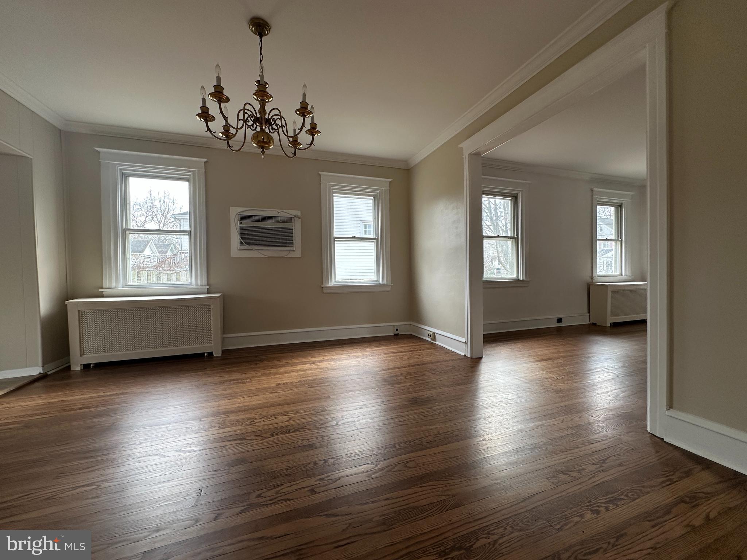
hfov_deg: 102.1
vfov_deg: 85.7
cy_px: 280
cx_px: 374
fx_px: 302
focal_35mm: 14
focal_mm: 2.22
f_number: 2.2
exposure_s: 1/99
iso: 100
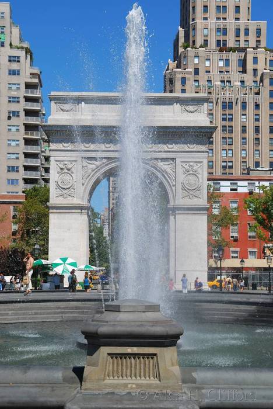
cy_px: 204
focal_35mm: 54
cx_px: 136
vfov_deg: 36.8
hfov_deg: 25.1
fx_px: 613
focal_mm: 36
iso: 100
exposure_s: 1/400
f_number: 7.1
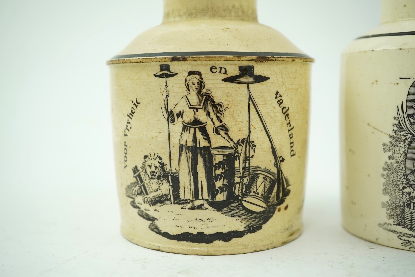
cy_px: 138
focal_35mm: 45
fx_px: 519
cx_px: 208
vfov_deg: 29.9
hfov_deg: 43.6
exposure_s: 1/60
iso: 320
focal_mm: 30
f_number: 7.1
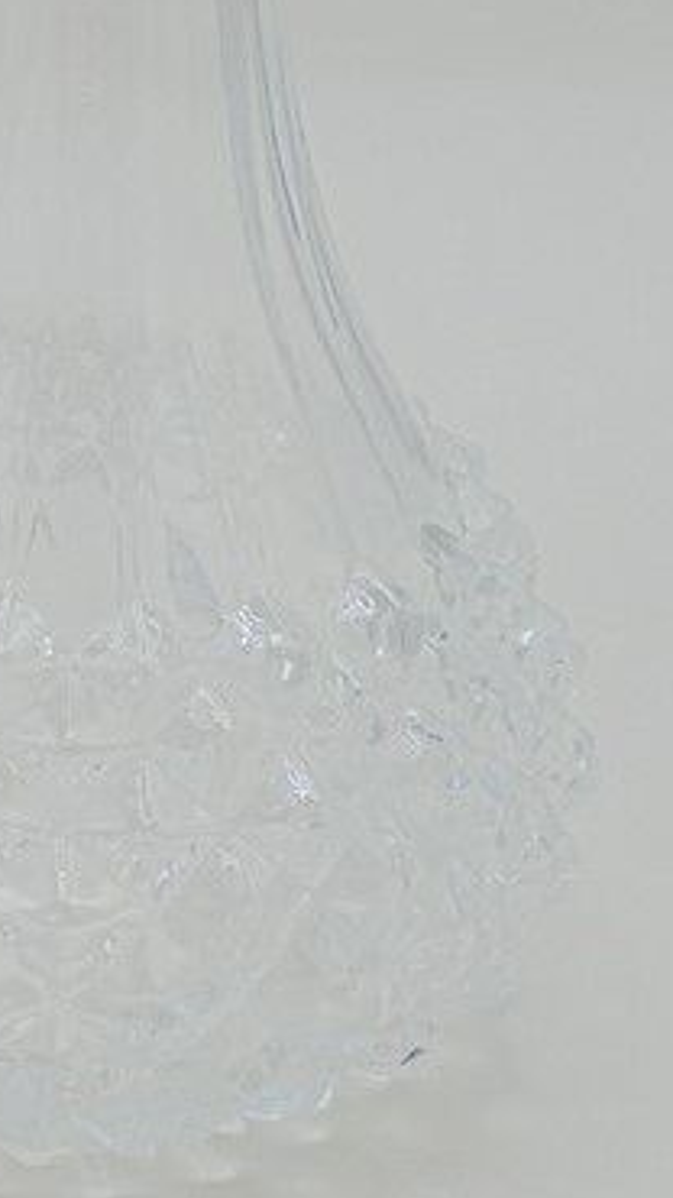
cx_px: -251
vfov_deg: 23.6
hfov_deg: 12.9
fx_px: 2857
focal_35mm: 90
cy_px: 401
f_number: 4
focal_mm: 6.1
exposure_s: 1/100
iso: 100
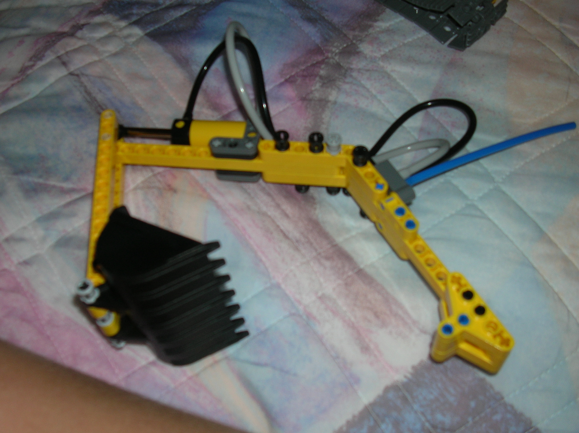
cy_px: 216
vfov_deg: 35.9
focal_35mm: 40
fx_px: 668
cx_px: 290
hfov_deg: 46.8
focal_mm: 6.6
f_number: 3
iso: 50
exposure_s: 1/60.1
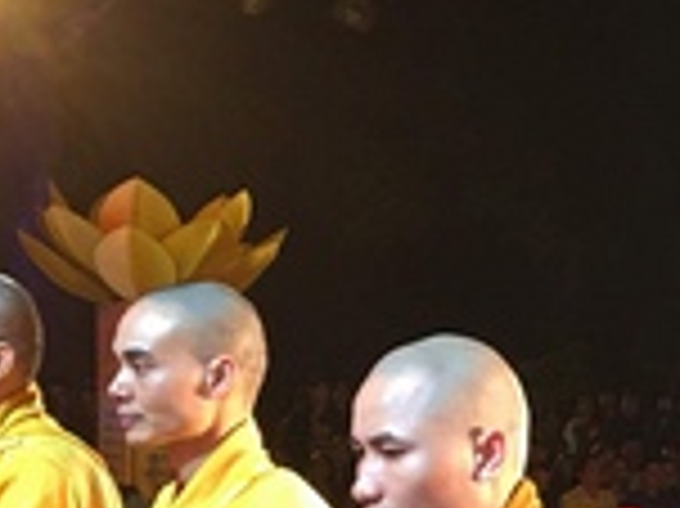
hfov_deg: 15.3
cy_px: 652
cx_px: 793
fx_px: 2454
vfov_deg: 11.5
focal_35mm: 125
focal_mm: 4.15
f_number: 2.2
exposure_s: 1/17
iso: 50
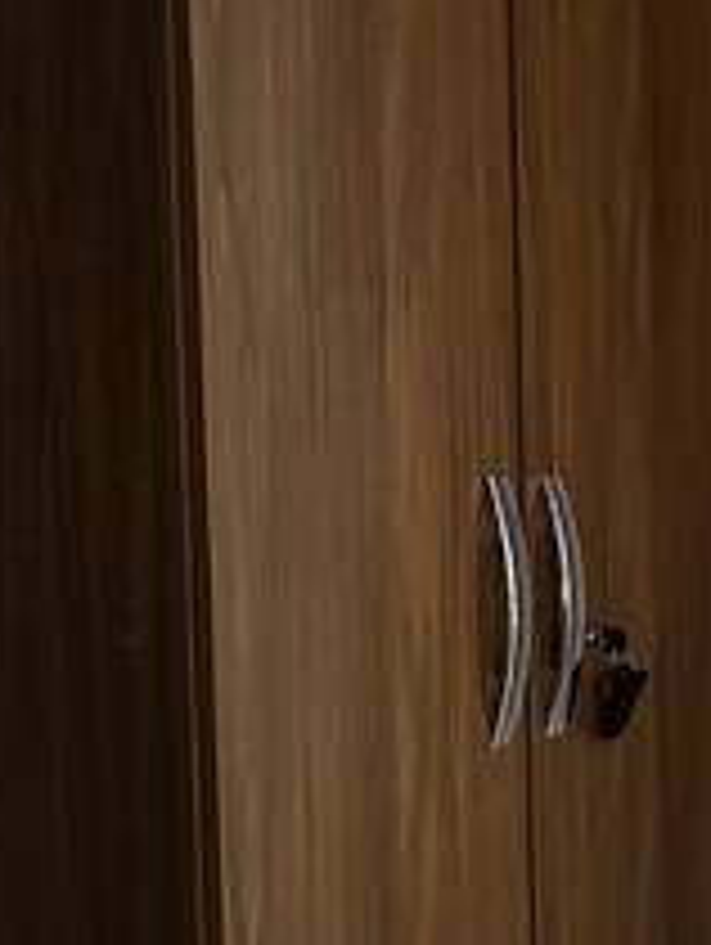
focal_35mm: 72
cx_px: 1611
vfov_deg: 27.0
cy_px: 472
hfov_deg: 14.7
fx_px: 1968
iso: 40
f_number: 2.2
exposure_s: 1/855
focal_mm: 2.22
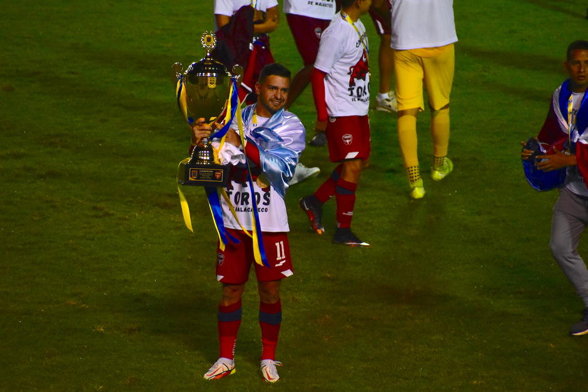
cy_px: 196
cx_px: 294
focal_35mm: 450
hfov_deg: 4.6
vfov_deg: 3.1
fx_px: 7351
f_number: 6.3
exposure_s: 1/1000
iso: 3200
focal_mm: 300
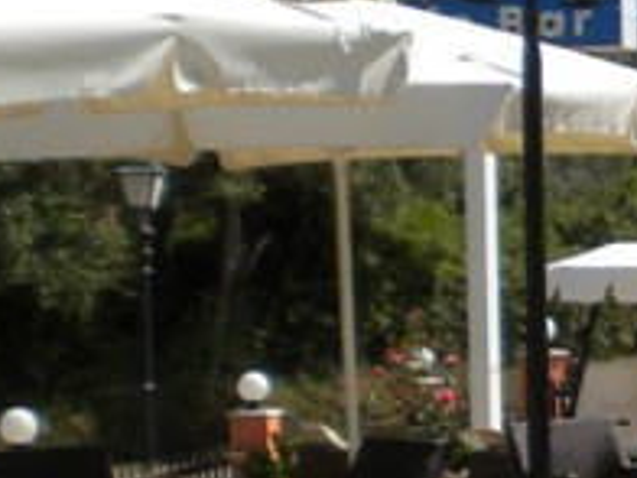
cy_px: 647
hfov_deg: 12.6
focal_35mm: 143
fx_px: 2631
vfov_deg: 10.1
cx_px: 1150
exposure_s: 1/810
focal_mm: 6.3
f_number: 4.6
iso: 80
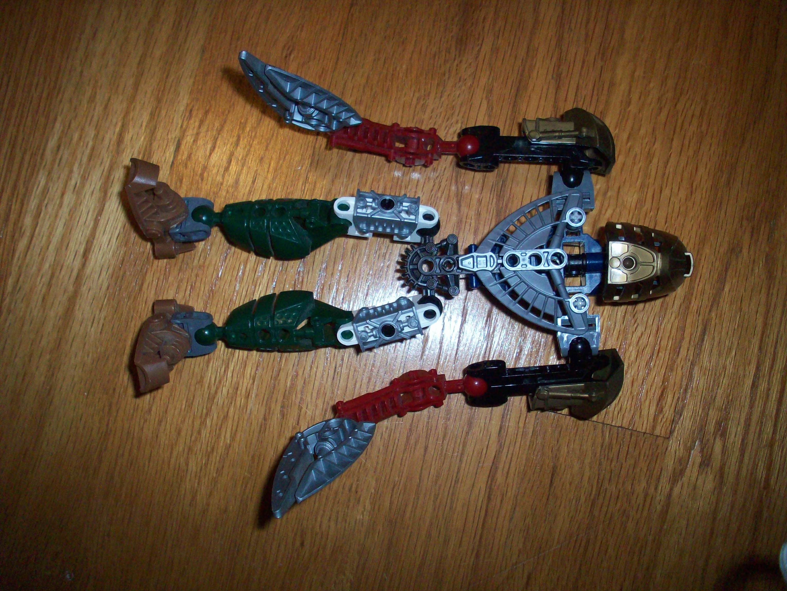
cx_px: 394
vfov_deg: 38.7
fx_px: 841
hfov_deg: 50.1
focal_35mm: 37
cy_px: 296
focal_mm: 6.2
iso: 160
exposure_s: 1/64
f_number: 2.8
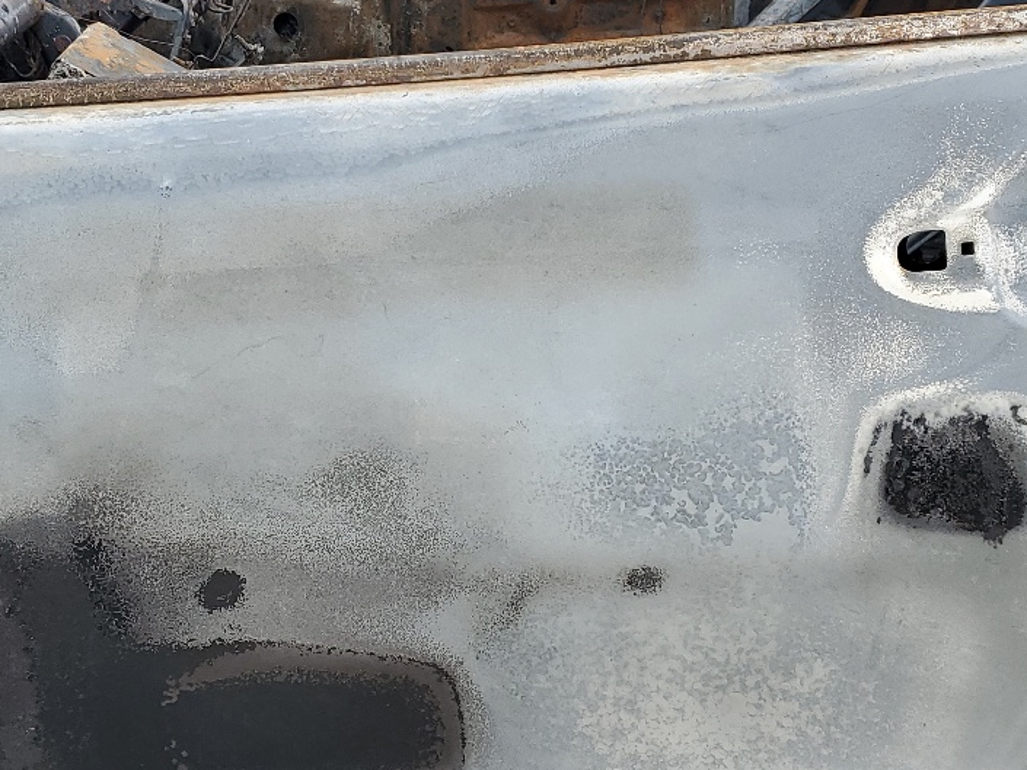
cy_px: 387
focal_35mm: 59
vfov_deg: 24.8
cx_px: 489
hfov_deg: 32.7
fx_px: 1751
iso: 50
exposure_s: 1/400
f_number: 1.5
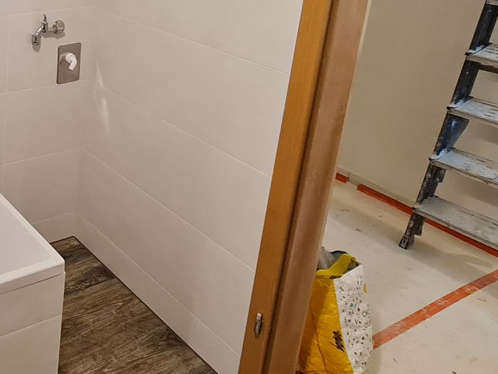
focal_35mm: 36
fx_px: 518
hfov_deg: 40.3
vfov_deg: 36.3
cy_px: 12
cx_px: -64
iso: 320
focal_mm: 2.2
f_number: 2.2
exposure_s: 1/33
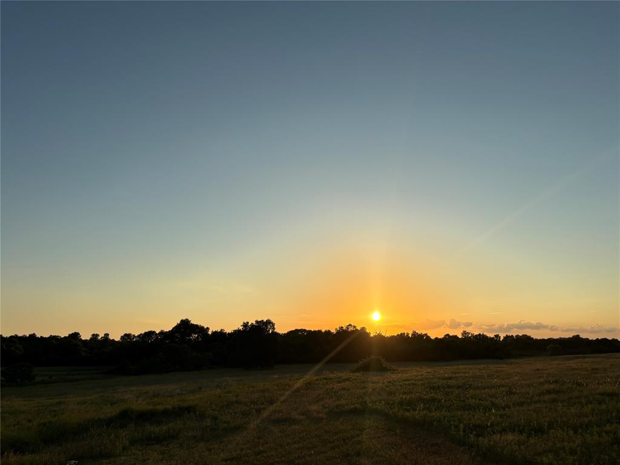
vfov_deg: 53.1
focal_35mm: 26
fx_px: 466
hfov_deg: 67.3
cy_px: 232
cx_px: 310
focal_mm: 5.96
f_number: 1.6
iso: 50
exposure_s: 1/4255
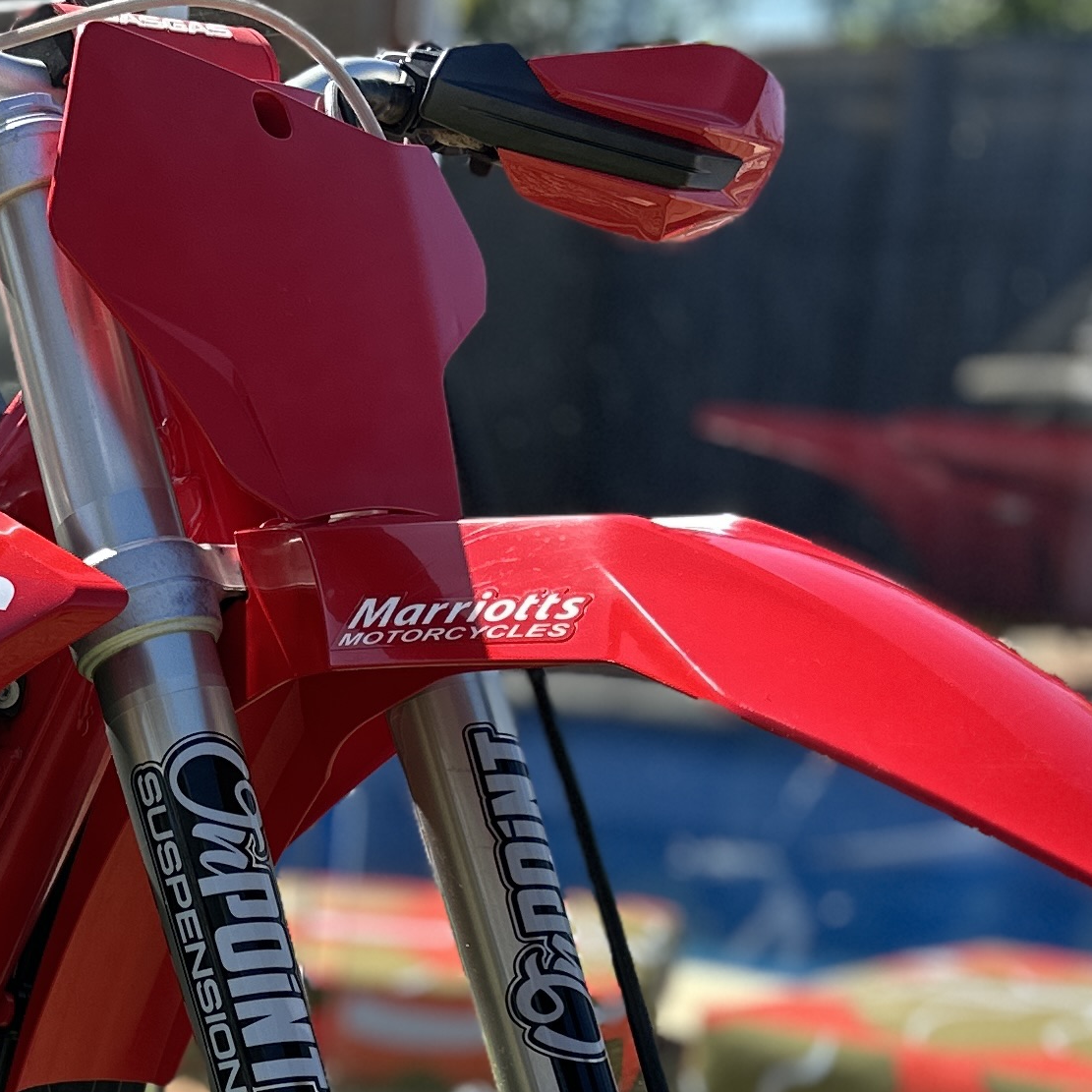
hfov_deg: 20.8
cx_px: -258
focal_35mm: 77
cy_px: 1195
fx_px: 2748
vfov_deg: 21.4
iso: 80
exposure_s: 1/1751
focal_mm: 6.86
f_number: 1.78
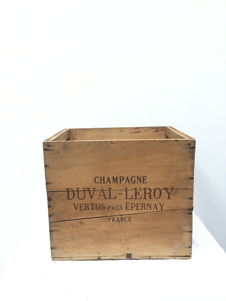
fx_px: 252
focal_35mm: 29
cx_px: 113
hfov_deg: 48.2
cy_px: 150
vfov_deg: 61.7
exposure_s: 1/20
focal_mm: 4.15
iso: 200
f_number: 2.2
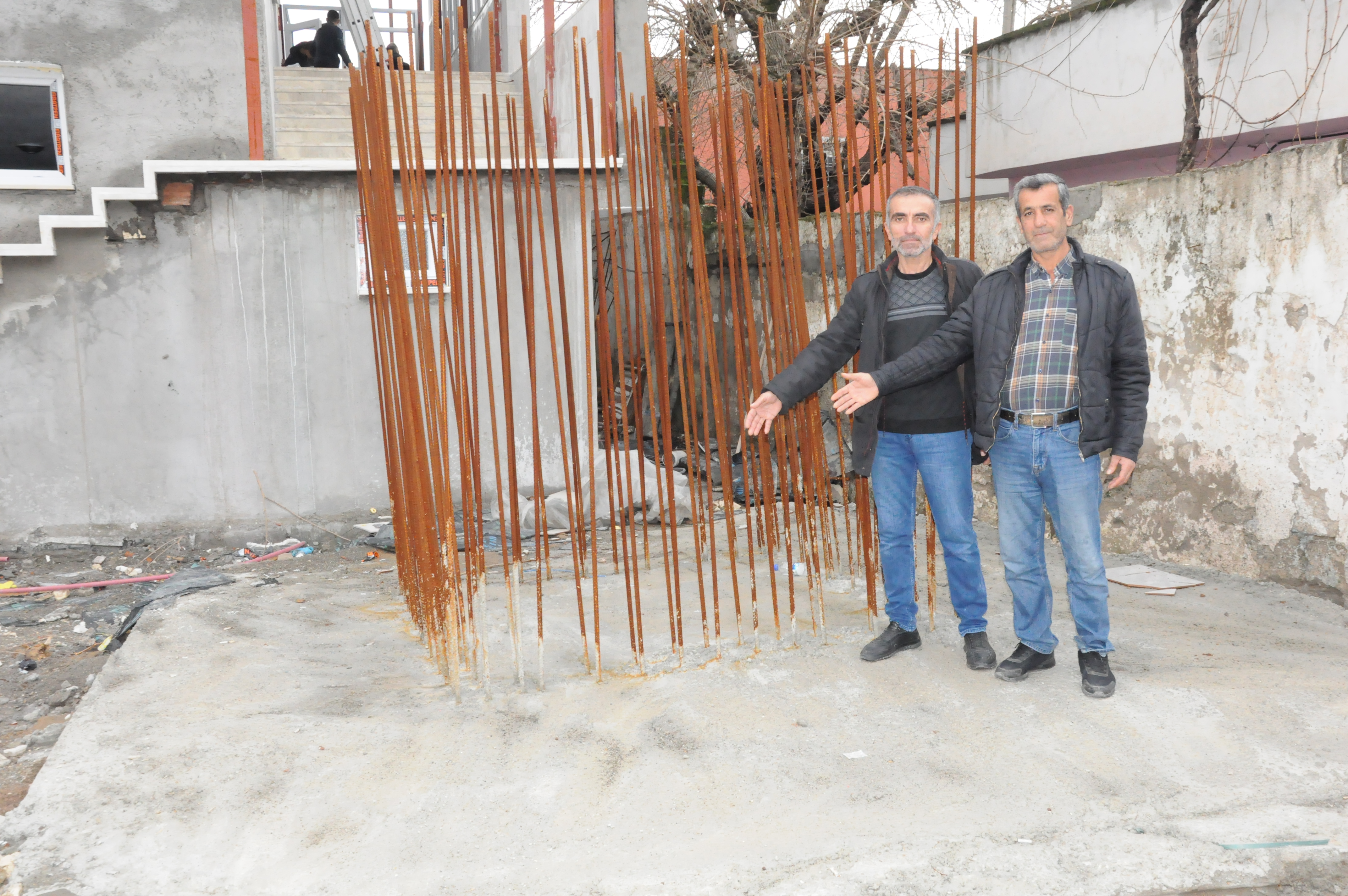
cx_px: 674
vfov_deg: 39.9
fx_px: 1234
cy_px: 448
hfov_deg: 57.3
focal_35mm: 33
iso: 3200
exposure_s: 1/200
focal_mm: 22
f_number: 9
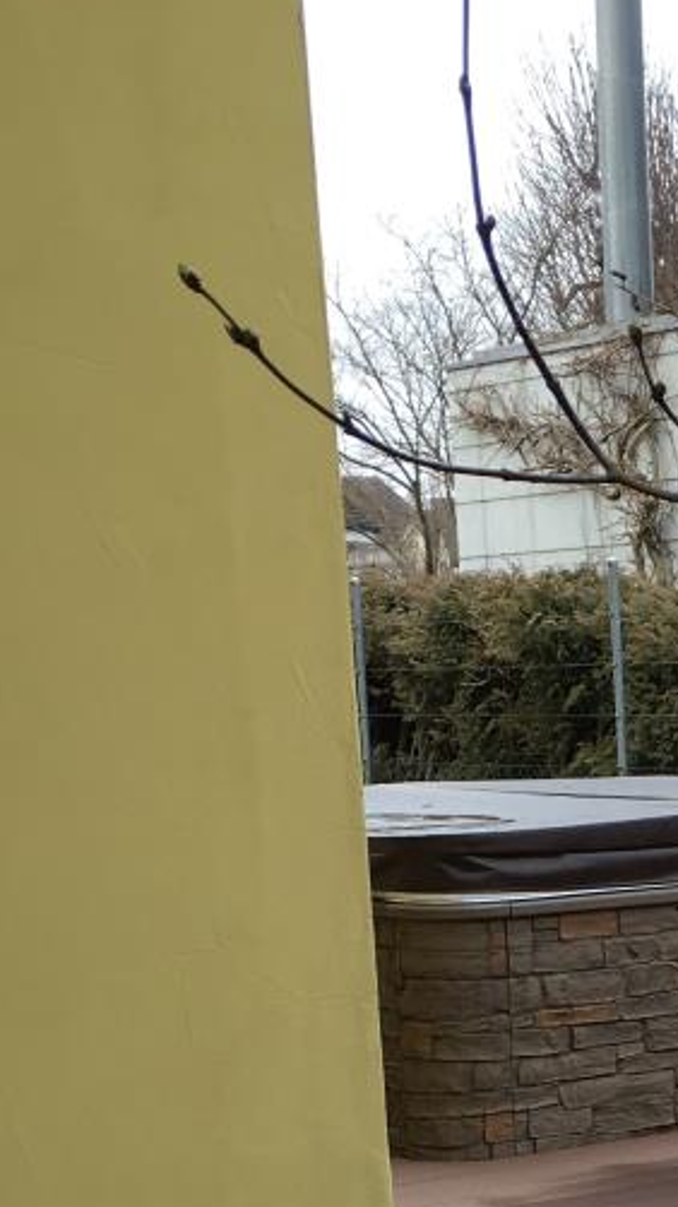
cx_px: 846
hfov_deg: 13.6
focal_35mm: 86
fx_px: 2751
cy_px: 1227
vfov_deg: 23.6
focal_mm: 4.15
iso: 25
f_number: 2.2
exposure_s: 1/163
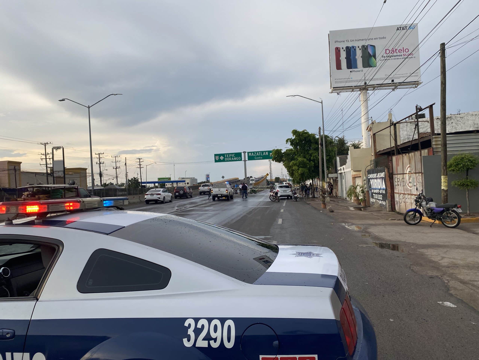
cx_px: 240
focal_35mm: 26
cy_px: 180
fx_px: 360
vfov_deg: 53.1
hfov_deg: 67.3
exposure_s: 1/493
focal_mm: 4.25
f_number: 1.8
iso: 32
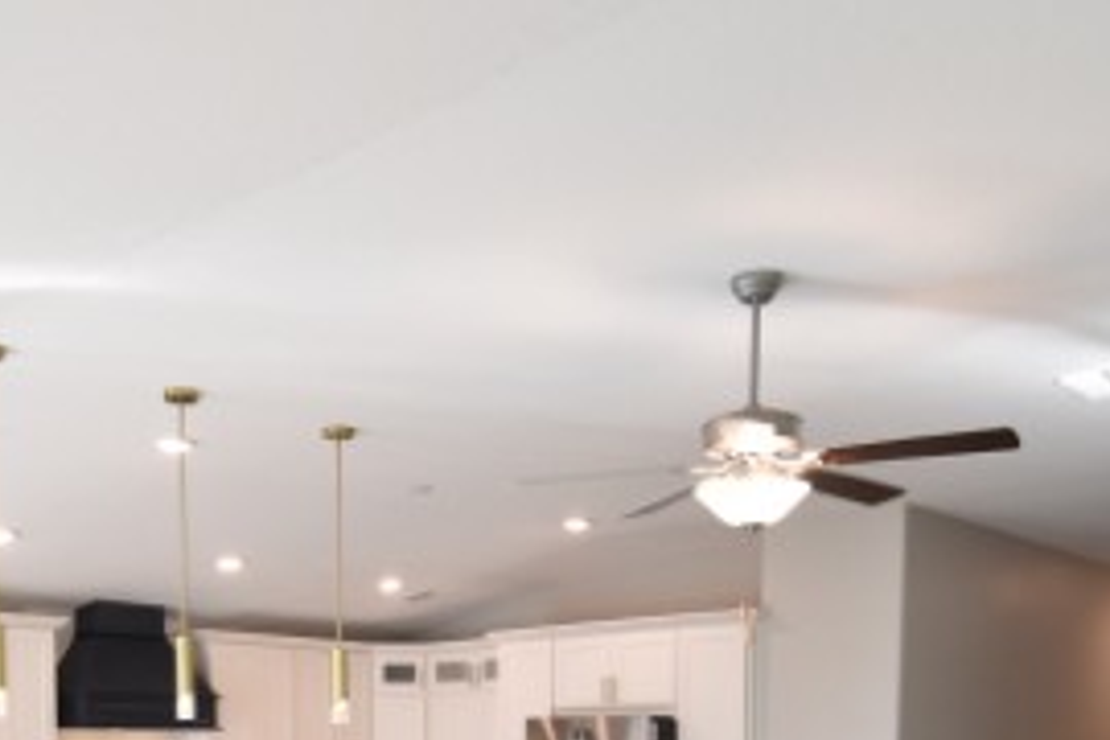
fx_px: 1233
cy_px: 847
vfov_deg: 29.5
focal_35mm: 40
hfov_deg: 48.2
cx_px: 460
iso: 800
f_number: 3.5
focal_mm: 10
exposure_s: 1/180
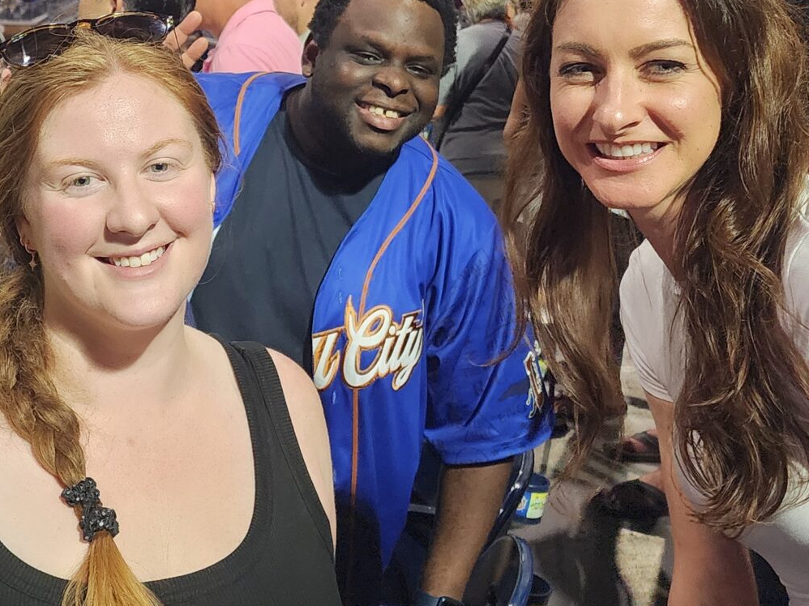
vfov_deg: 24.4
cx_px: 258
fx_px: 1379
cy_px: 108
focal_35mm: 59
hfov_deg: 32.4
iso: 640
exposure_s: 1/120
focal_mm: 6.4
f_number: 1.8
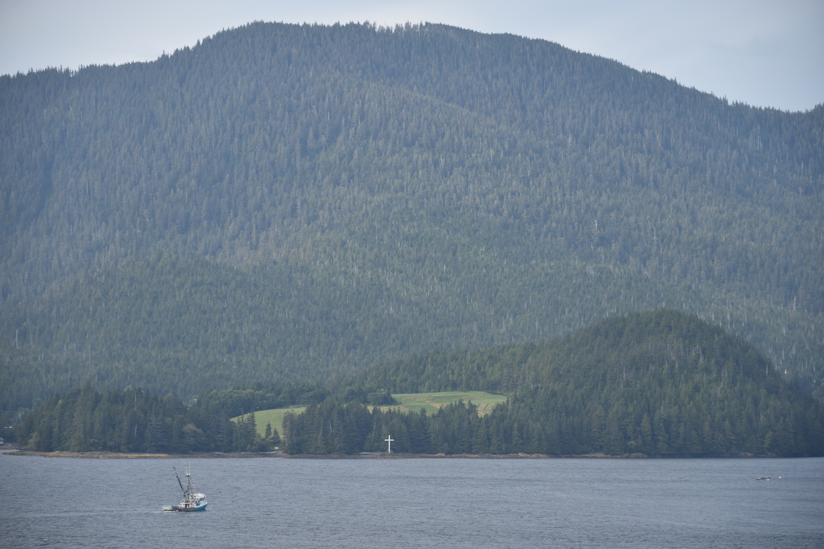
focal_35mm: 135
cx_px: 412
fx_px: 3091
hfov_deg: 15.2
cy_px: 274
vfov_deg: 10.2
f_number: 6.3
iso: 100
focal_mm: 135
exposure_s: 1/320
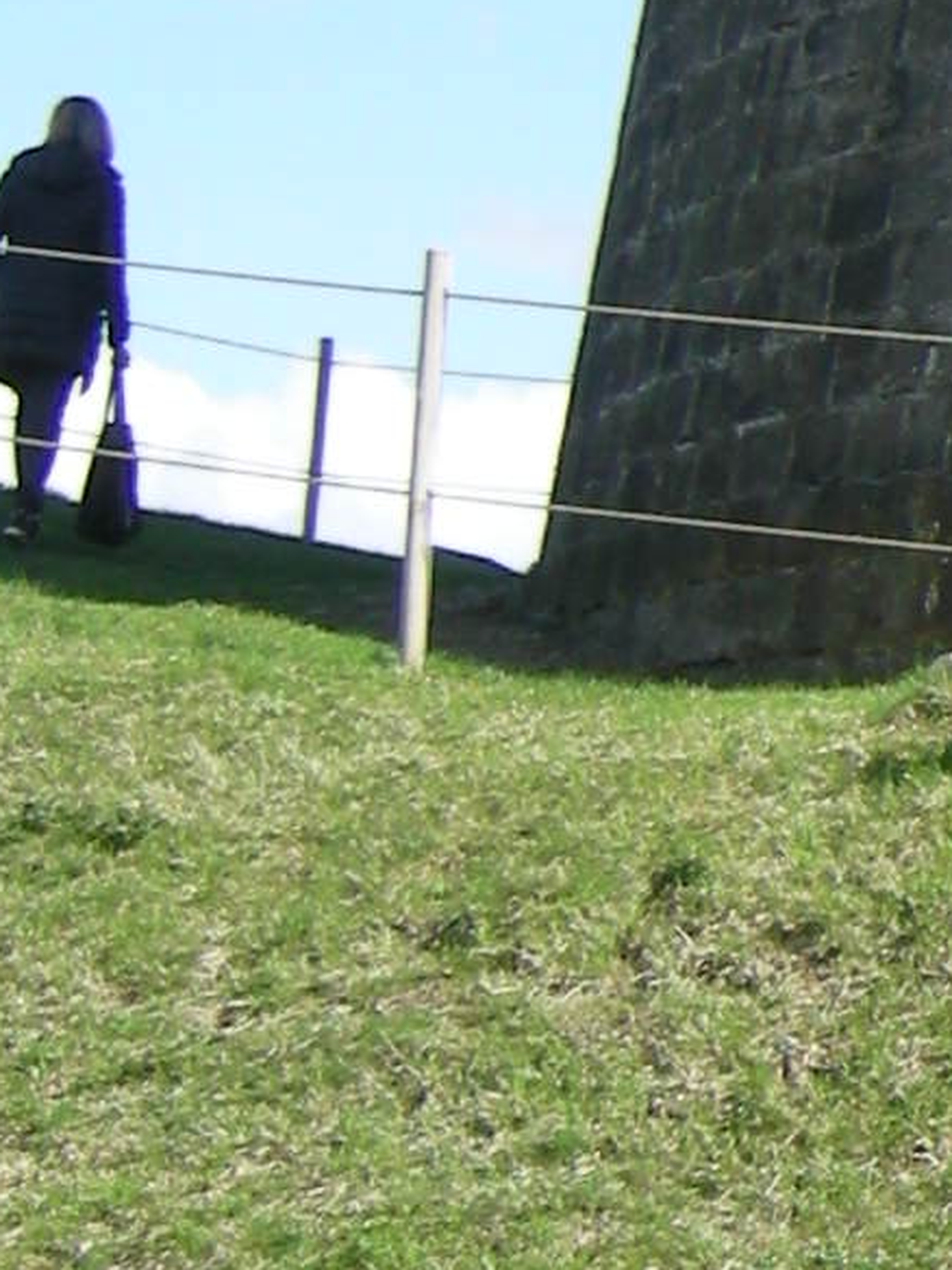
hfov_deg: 6.2
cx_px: 2582
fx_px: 8251
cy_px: 648
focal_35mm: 225
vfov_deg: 8.8
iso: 64
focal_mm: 7.5
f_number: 2.7
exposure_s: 1/617
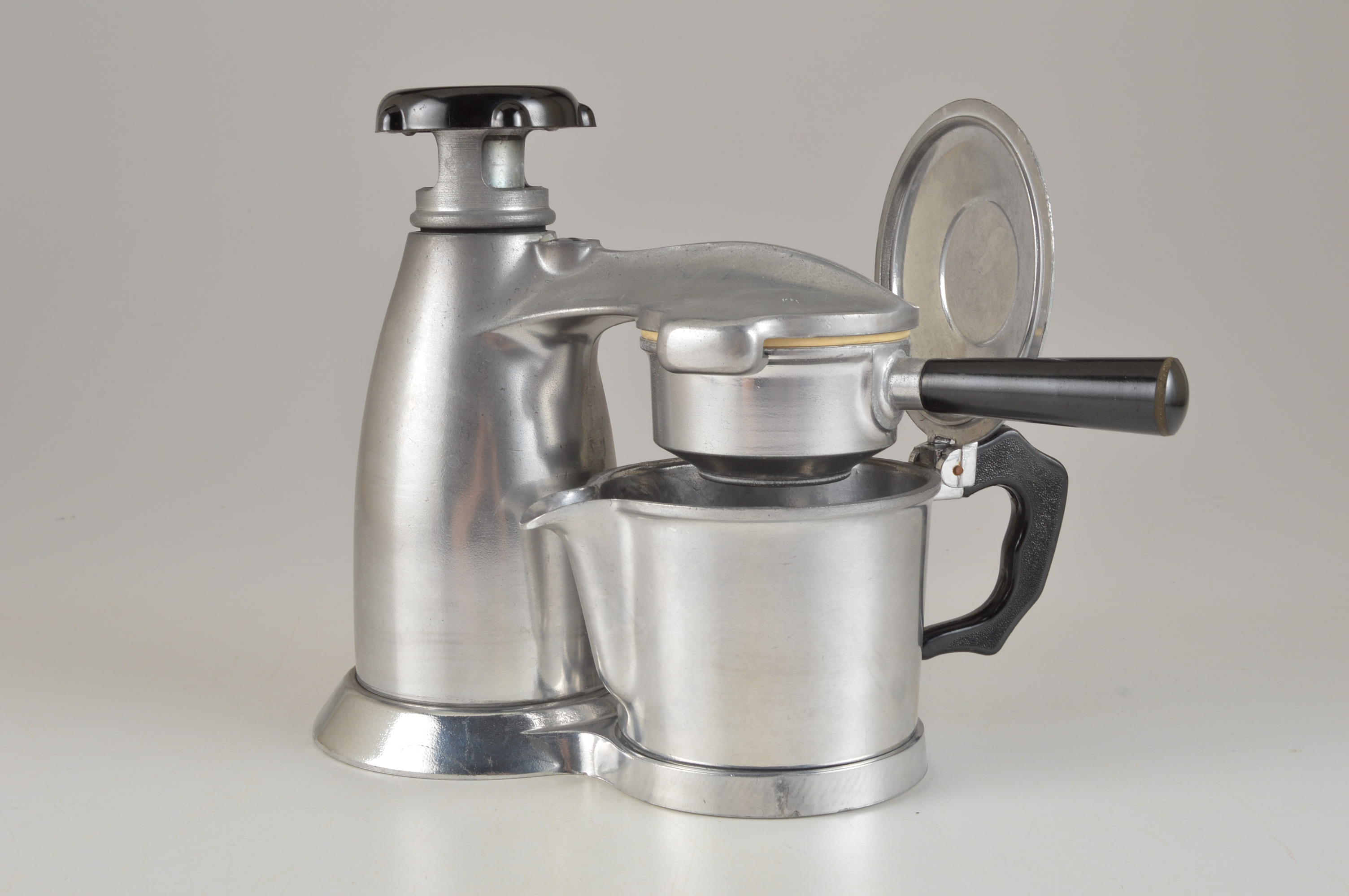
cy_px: 448
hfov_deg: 38.9
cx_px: 674
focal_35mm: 51
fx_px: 1909
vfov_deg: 26.4
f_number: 13
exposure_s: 1/125
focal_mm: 34
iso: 200
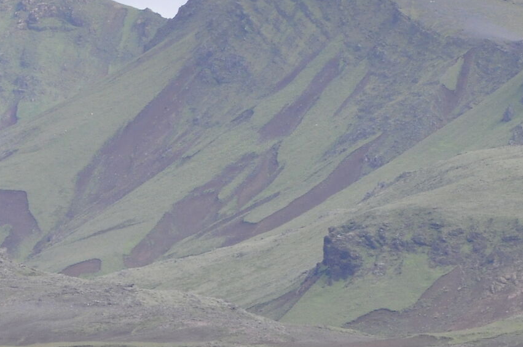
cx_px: 15
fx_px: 6448
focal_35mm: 444
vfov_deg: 3.1
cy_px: 399
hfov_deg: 4.6
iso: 1000
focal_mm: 105
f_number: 5.6
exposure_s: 1/4000
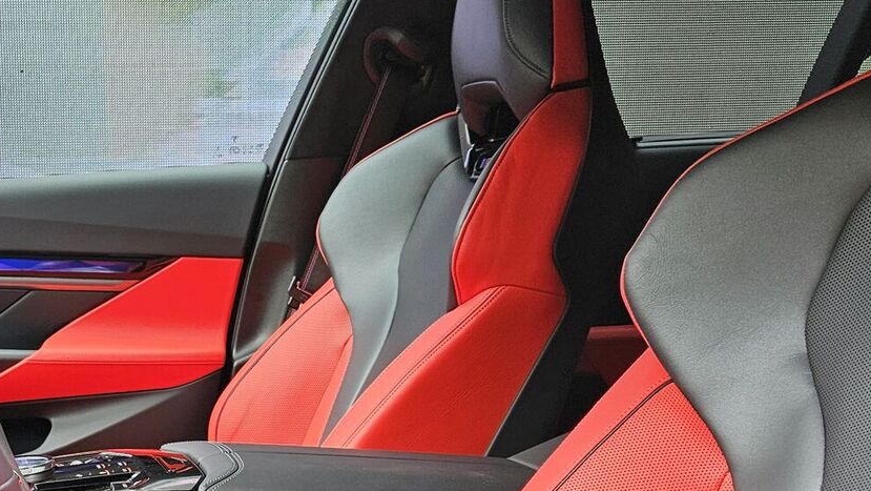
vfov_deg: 20.5
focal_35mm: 58
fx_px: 1340
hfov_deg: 34.4
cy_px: 401
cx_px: 120
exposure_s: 1/120
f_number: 1.8
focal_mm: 5.4
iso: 80
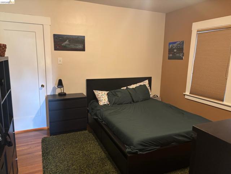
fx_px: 174
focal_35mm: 26
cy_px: 87
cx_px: 116
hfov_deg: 67.3
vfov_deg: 53.1
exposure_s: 1/40
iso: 400
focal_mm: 5.96
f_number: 1.6
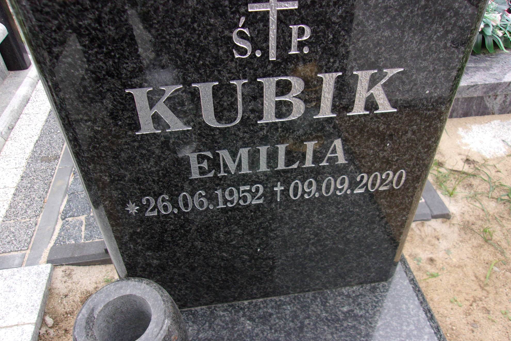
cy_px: 160
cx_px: 260
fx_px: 412
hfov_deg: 63.7
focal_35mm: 29
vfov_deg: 44.9
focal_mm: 4.9
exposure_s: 1/75
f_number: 3
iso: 80
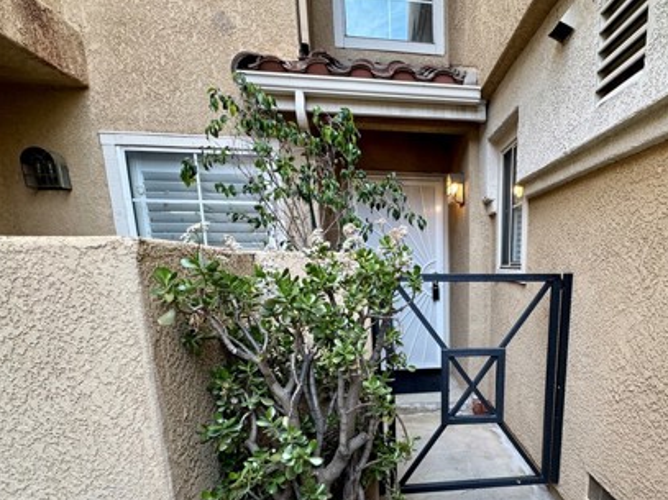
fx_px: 424
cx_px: 458
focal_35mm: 22
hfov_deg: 73.5
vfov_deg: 58.9
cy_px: 354
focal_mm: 2.22
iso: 64
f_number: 2.2
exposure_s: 1/99
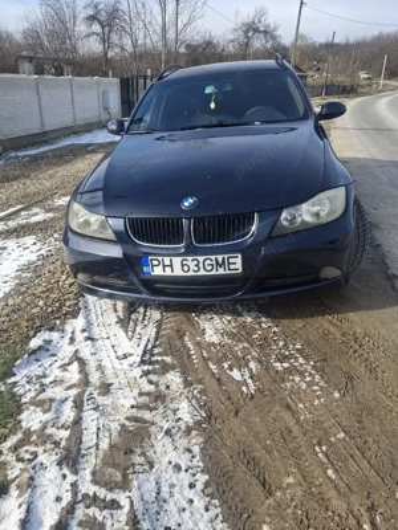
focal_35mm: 25
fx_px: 383
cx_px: 199
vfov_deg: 69.4
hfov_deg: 54.9
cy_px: 265
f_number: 1.8
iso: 25
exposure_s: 1/625
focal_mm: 4.69
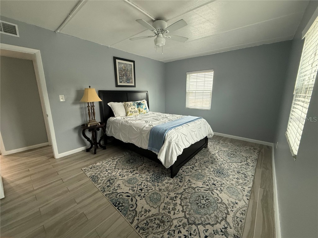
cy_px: 119
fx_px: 129
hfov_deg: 102.1
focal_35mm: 14
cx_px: 159
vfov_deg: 85.7
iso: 400
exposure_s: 1/120
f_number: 2.2
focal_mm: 2.22
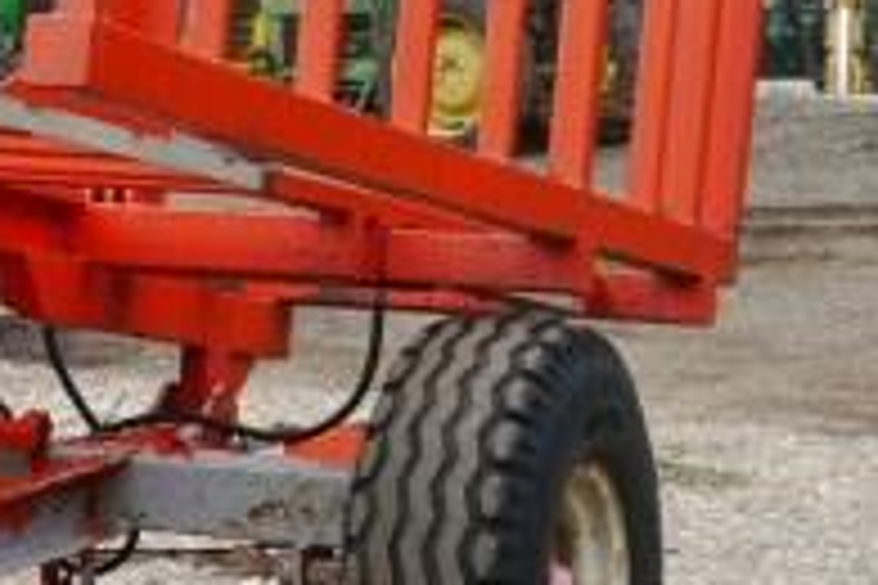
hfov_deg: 12.8
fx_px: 3731
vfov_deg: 8.9
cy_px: -27
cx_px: -401
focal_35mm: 153
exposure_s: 1/200
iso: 160
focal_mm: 14
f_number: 4.5
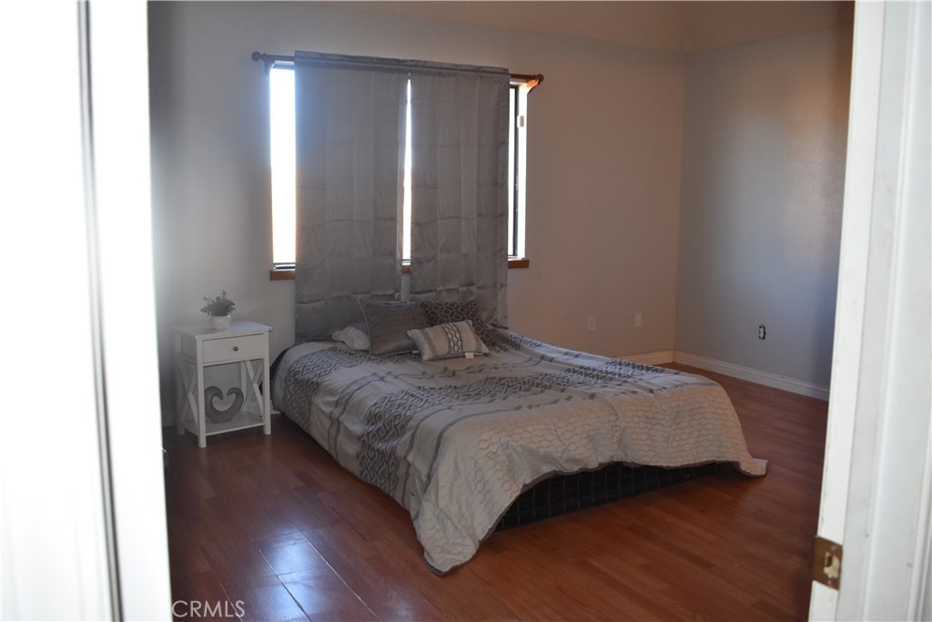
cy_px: 311
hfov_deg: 59.5
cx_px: 466
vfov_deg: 41.7
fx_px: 816
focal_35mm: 32
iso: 800
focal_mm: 21
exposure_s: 1/100
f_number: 5
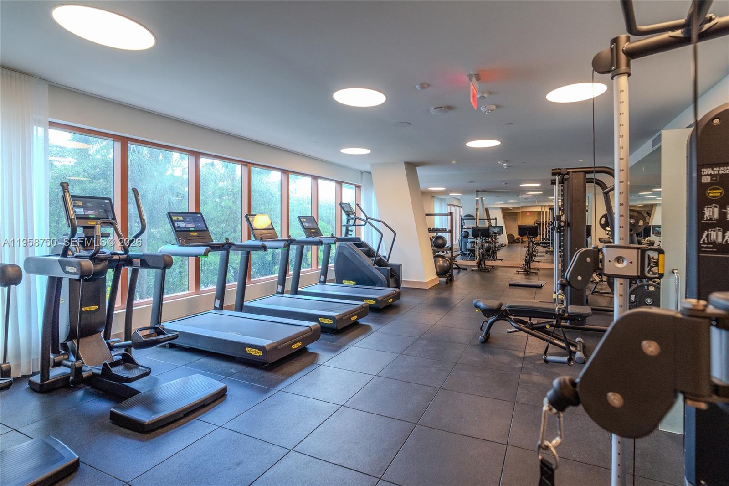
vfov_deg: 73.7
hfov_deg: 96.7
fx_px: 324
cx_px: 364
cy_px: 243
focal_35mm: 16
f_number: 4
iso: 1000
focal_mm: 16
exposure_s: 1/125
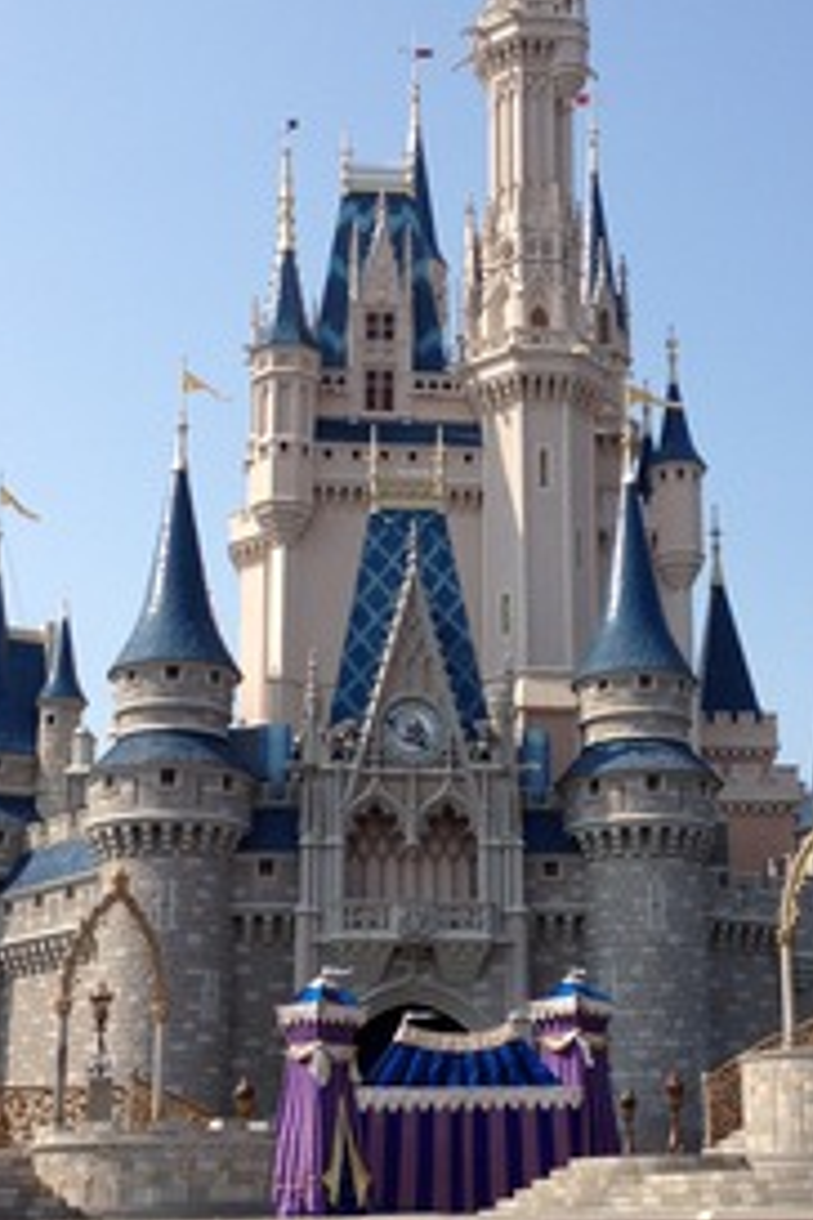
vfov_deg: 31.4
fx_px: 2168
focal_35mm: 64
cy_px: 688
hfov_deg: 21.2
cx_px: 518
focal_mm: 4.28
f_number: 2.4
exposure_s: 1/1783
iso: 64
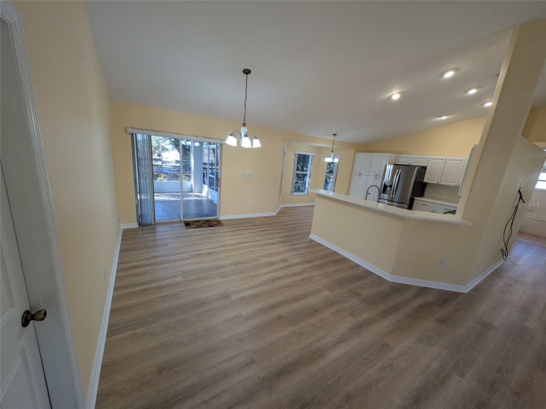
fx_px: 189
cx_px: 273
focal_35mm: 12
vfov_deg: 94.5
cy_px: 204
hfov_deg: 110.5
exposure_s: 1/120
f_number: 1.95
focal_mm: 2.23
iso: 106
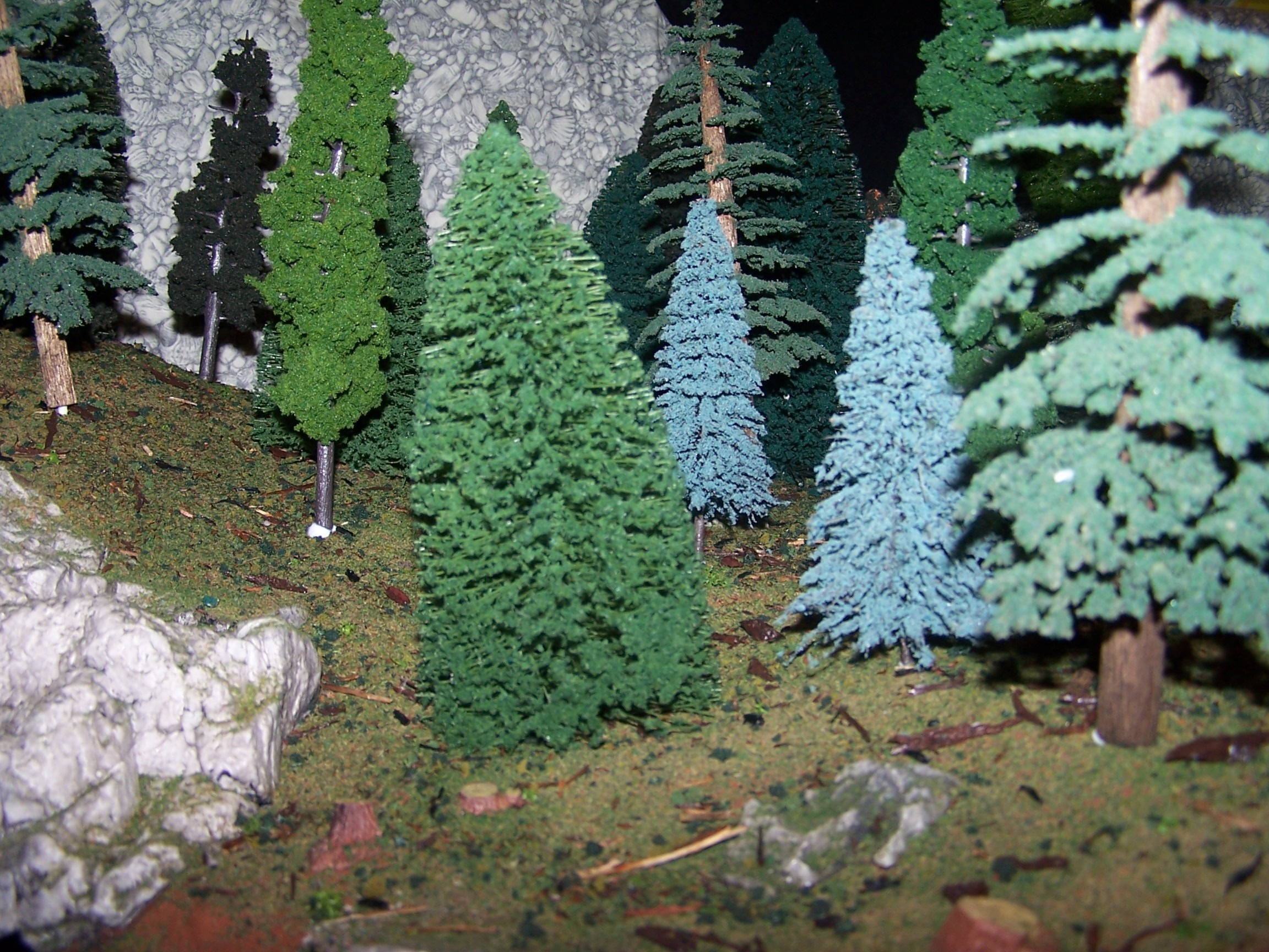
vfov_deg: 37.7
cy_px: 476
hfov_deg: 49.0
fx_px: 1393
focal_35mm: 38
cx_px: 634
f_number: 2.8
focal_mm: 6.3
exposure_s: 1/60
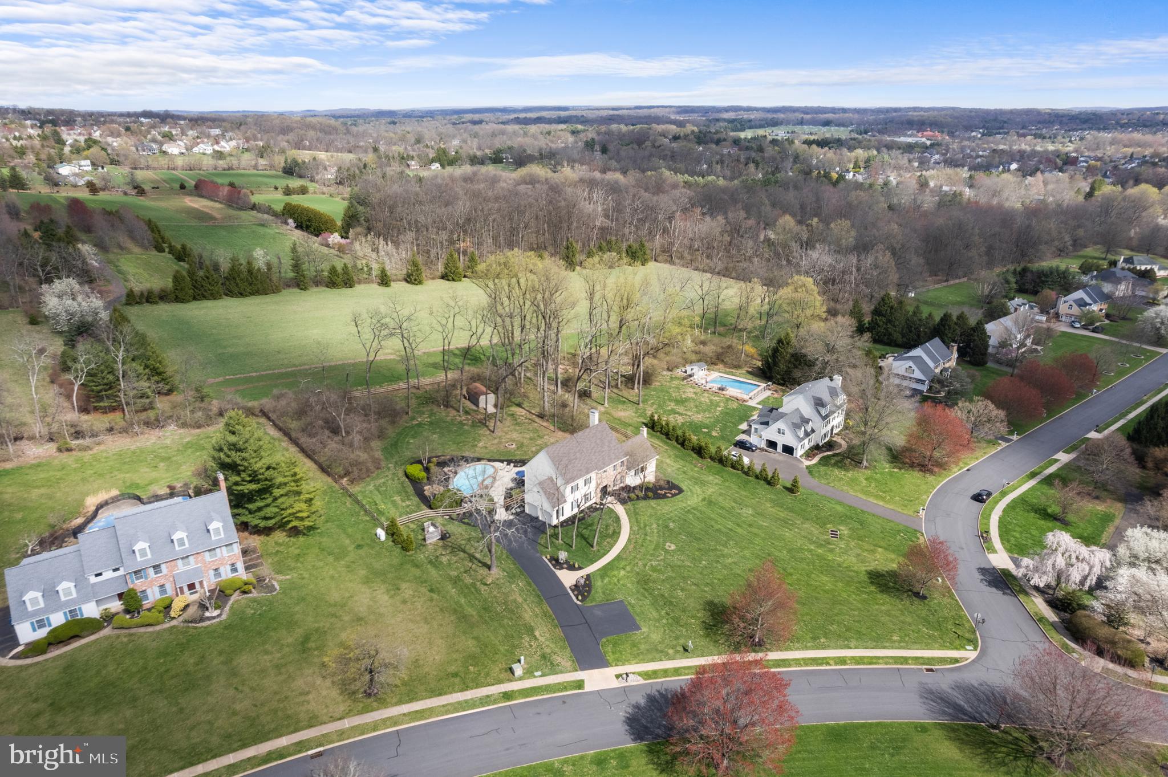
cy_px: 388
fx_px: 713
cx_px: 584
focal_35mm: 22
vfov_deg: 57.2
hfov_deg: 78.6
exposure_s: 1/320
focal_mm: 8.38
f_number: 2.8
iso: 130
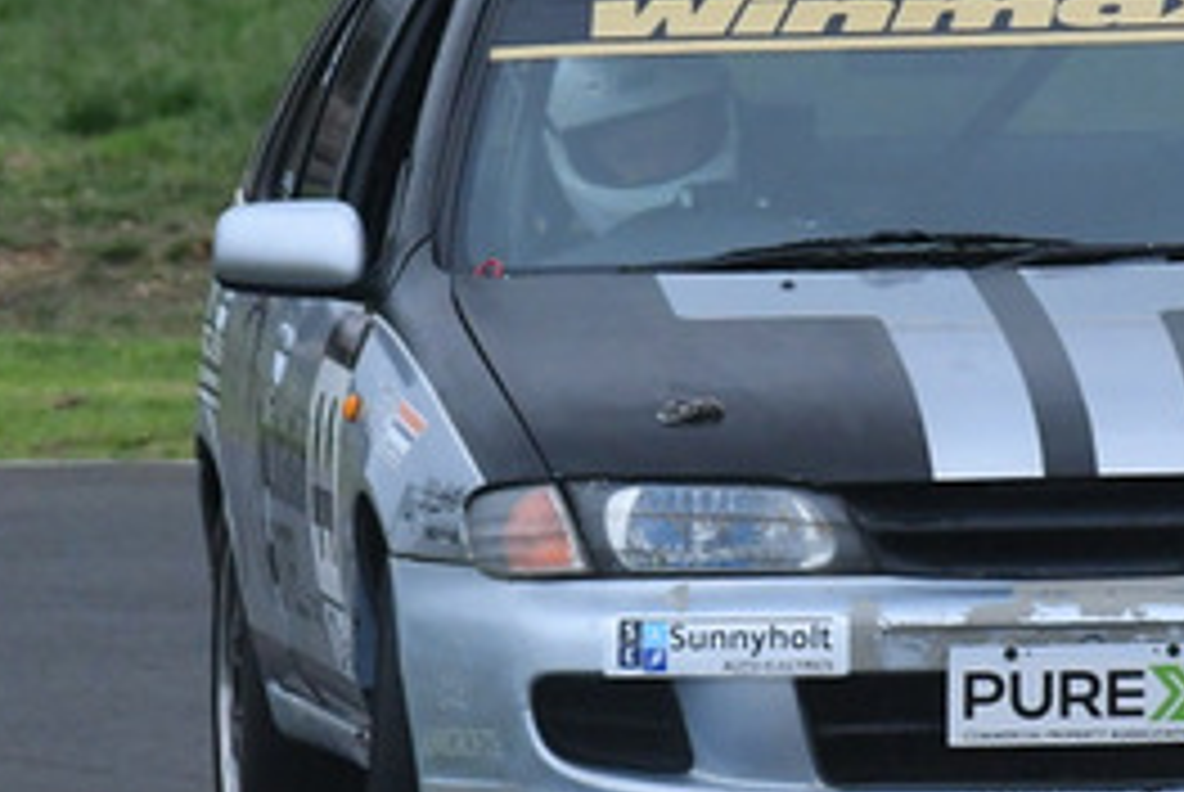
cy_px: 148
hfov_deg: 1.1
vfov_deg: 0.7
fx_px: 63084
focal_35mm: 1916
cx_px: 581
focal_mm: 420
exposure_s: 1/640
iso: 2000
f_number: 10
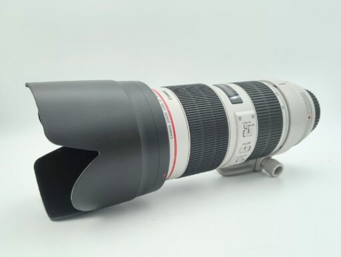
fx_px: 237
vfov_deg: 56.9
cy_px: 128
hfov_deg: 71.5
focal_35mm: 24
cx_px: 170
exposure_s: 1/422
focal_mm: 5.56
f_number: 1.8
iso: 101
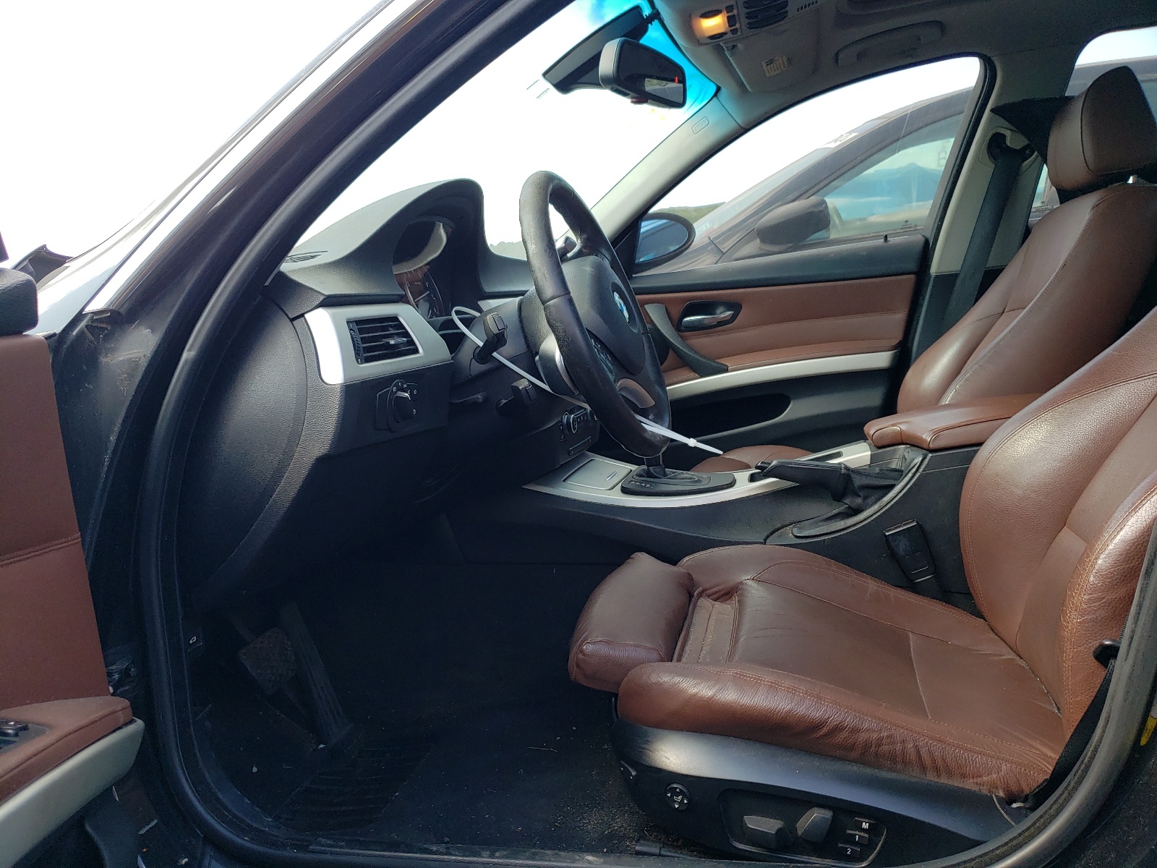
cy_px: 434
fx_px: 869
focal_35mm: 26
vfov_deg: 53.1
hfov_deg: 67.3
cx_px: 578
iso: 50
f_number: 1.5
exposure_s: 1/312
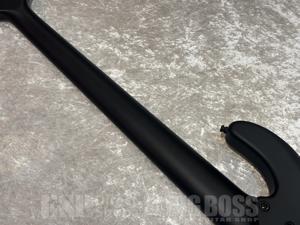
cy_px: 112
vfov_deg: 28.0
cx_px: 150
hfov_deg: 36.8
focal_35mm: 52
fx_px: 451
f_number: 1.6
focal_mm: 5.96
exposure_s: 1/60
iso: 80
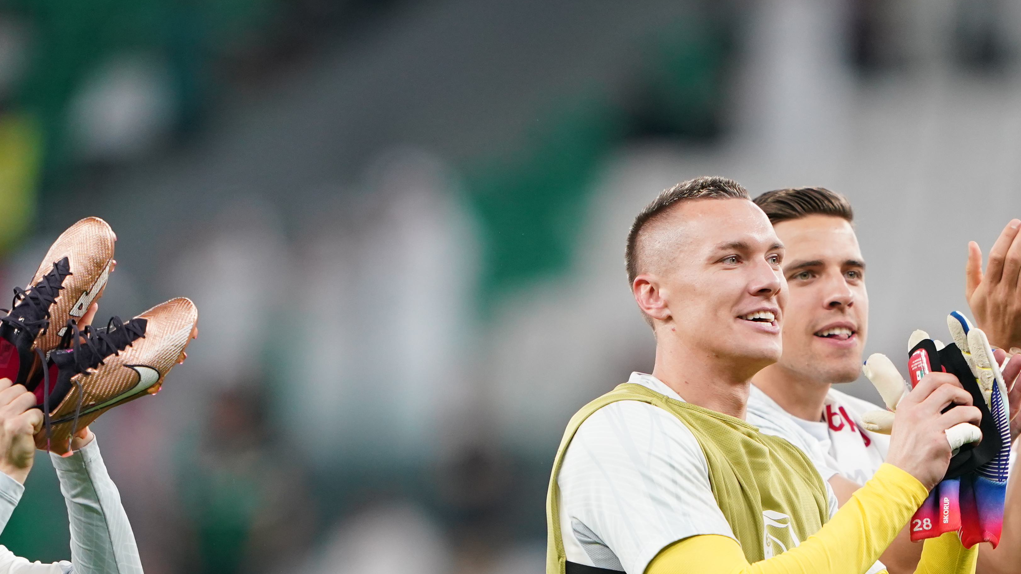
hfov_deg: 2.8
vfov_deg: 1.6
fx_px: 20982
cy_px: 516
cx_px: 541
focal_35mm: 775
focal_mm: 400
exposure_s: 1/1250
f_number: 2.8
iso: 2000
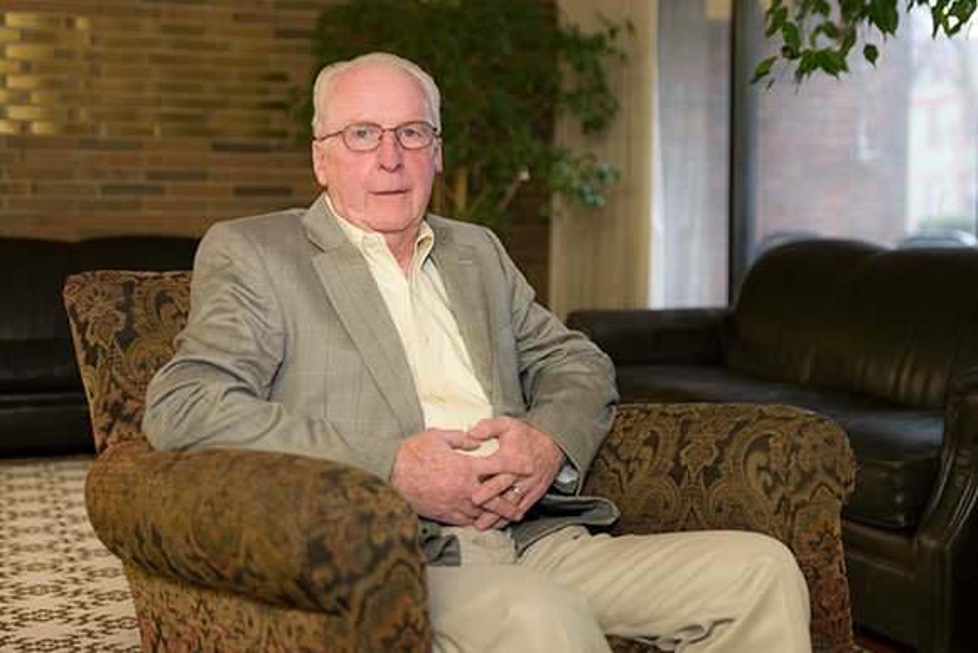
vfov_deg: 28.1
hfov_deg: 41.1
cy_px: 326
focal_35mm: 48
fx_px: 1304
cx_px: 489
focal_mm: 48
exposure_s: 1/60
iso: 900
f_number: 2.8
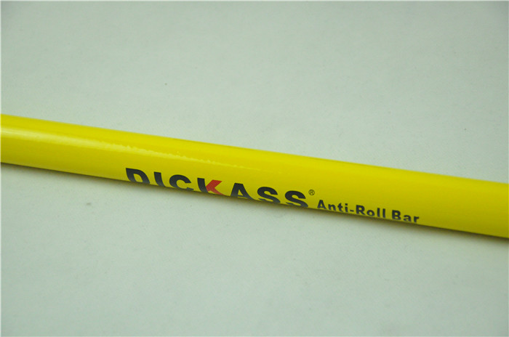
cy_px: 168
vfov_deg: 13.0
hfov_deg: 19.5
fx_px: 1482
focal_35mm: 105
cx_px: 254
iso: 3200
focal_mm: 70
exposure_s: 1/640
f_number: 5.6
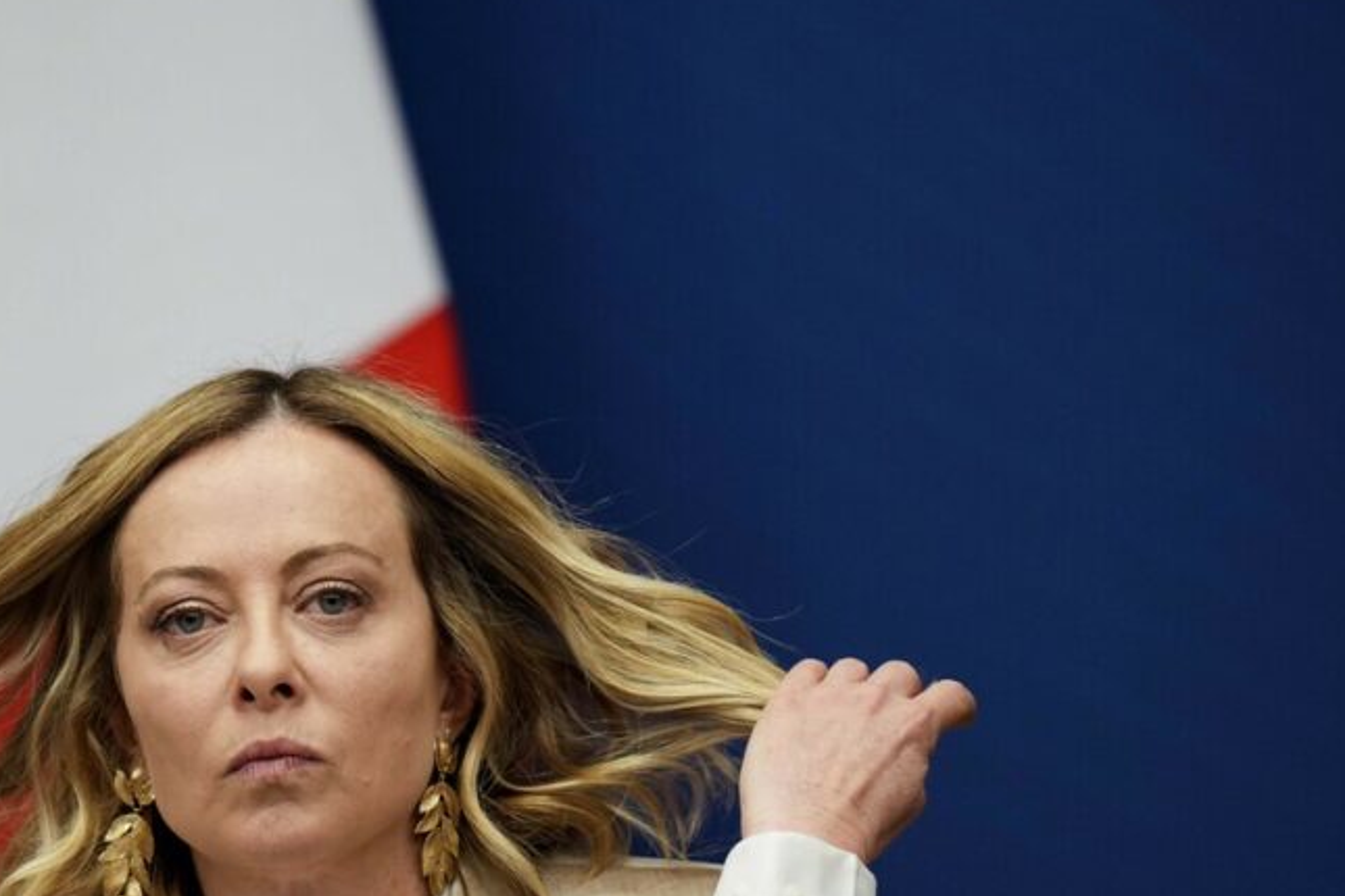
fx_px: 27794
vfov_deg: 1.8
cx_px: 240
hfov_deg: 2.8
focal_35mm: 744
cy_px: 538
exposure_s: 1/500
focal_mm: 400
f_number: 2.8
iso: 1600
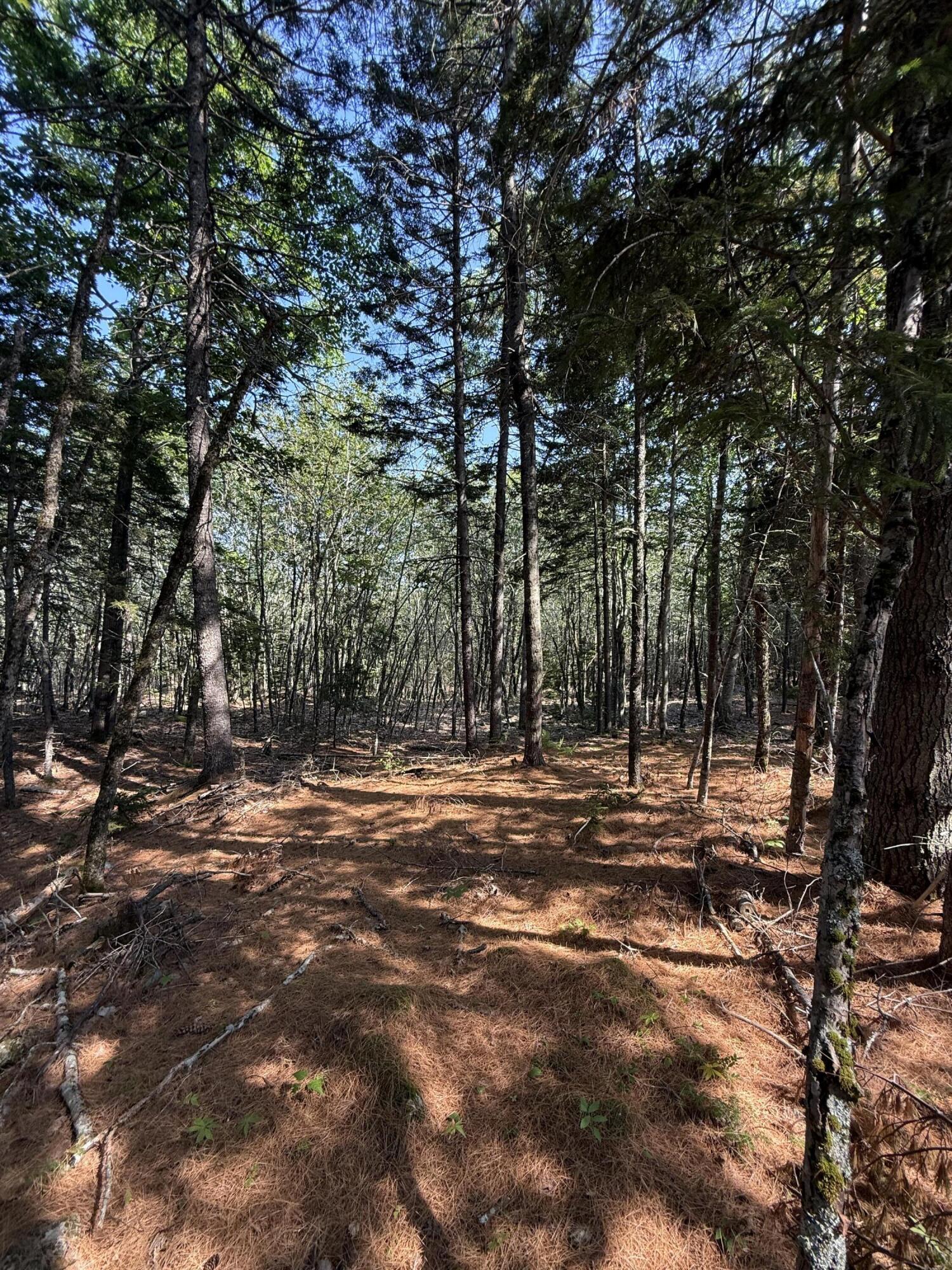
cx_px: 476
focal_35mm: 14
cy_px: 635
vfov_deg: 102.1
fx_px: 513
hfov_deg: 85.7
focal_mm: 2.22
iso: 64
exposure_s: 1/211
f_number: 2.2
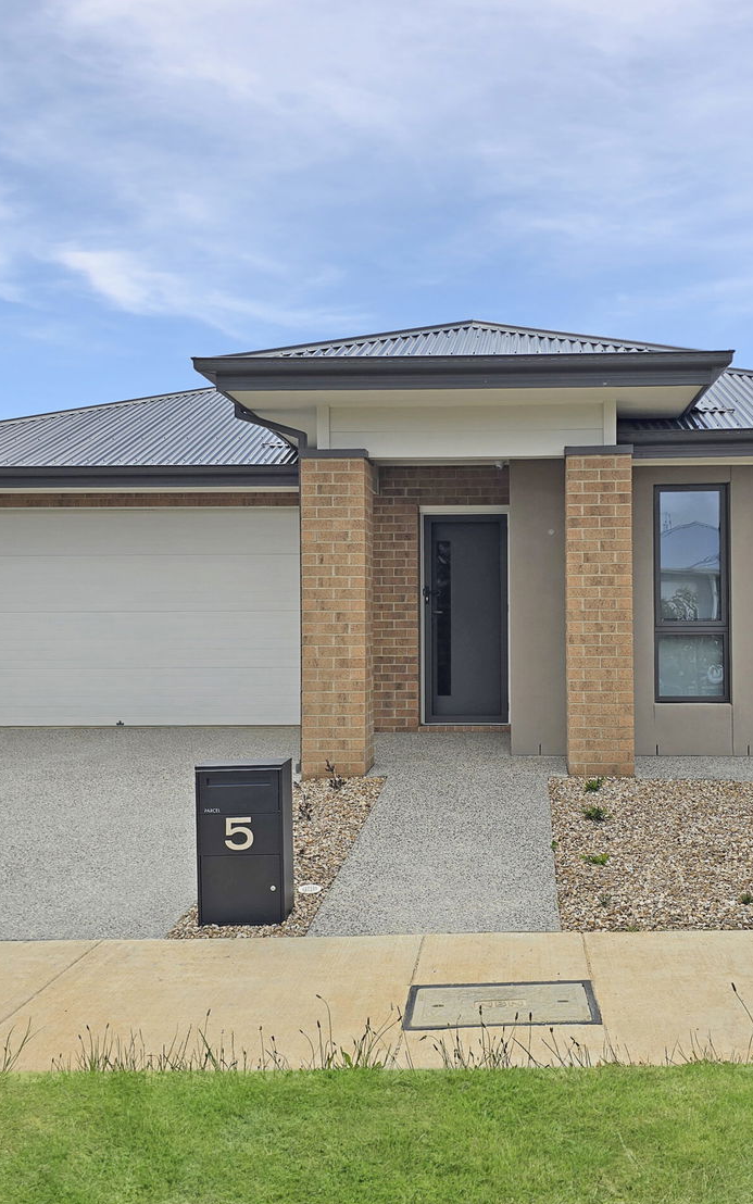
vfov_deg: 58.1
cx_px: 462
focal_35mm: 33
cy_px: 610
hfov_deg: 38.1
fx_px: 1083
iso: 12
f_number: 1.7
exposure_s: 1/1480
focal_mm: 6.3
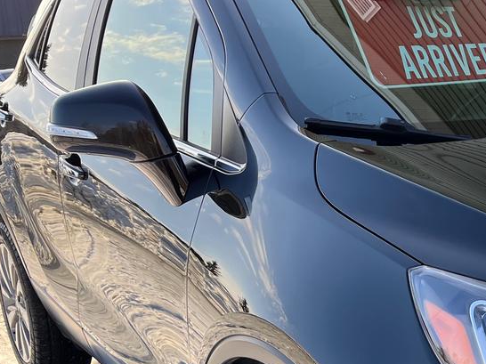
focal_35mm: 61
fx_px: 856
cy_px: 341
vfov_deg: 23.3
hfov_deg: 29.1
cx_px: 514
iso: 50
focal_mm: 5.1
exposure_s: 1/1028
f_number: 1.6
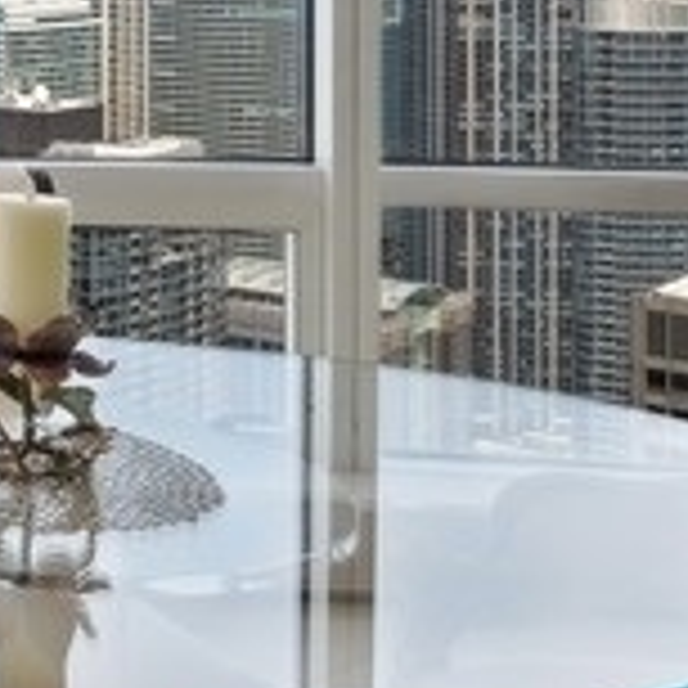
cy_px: -135
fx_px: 2136
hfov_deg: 14.9
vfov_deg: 17.5
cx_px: -697
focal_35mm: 95
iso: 200
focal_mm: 19
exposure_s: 1/45
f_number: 9.5
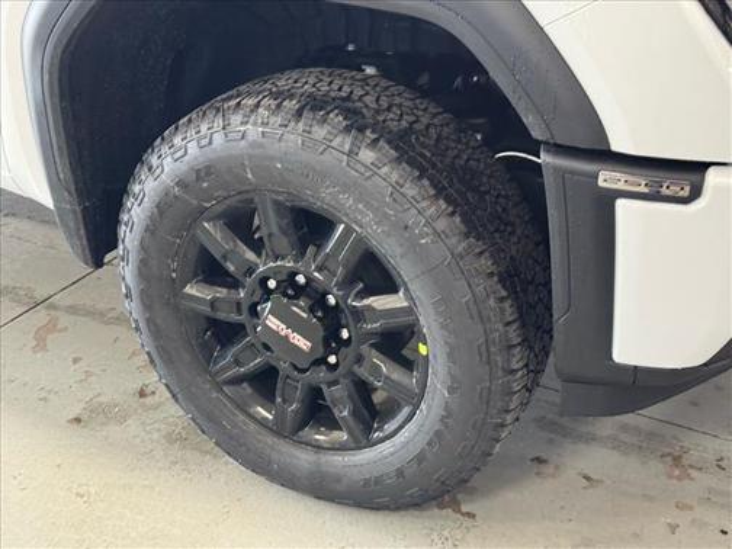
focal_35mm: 48
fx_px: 1015
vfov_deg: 30.3
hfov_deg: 39.7
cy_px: 274
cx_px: 366
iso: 250
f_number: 1.78
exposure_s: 1/60
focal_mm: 6.76
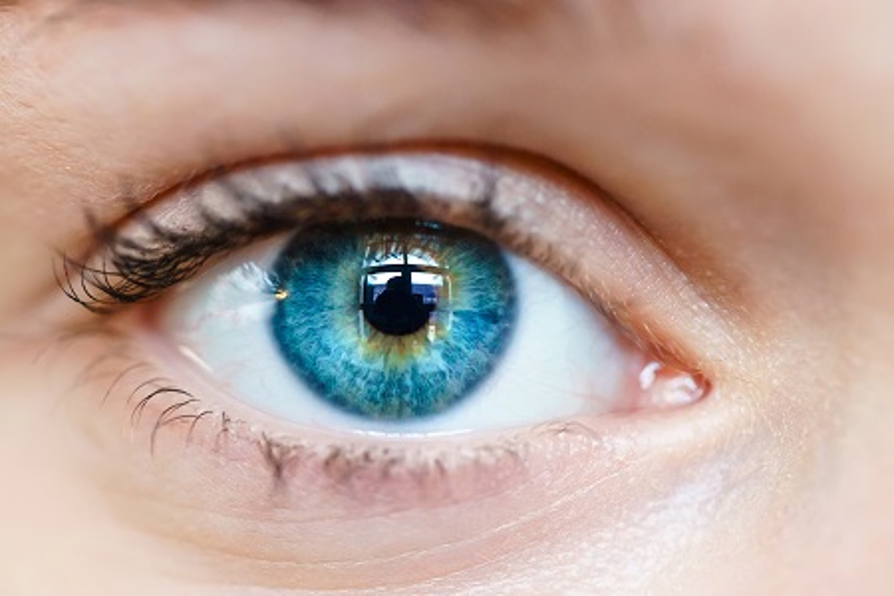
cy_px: 298
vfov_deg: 15.2
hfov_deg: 22.6
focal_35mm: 90
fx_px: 2235
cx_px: 447
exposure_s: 1/100
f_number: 5.6
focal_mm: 90
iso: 4000
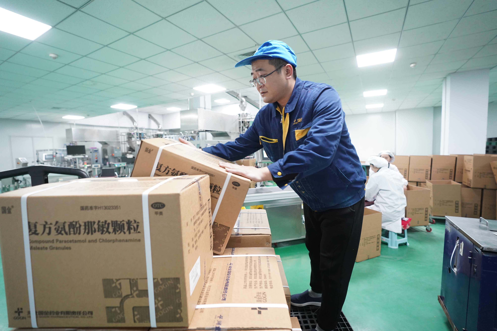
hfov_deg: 96.7
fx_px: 221
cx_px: 248
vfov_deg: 73.7
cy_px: 166
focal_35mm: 16
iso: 4000
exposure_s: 1/125
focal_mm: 16
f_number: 2.8
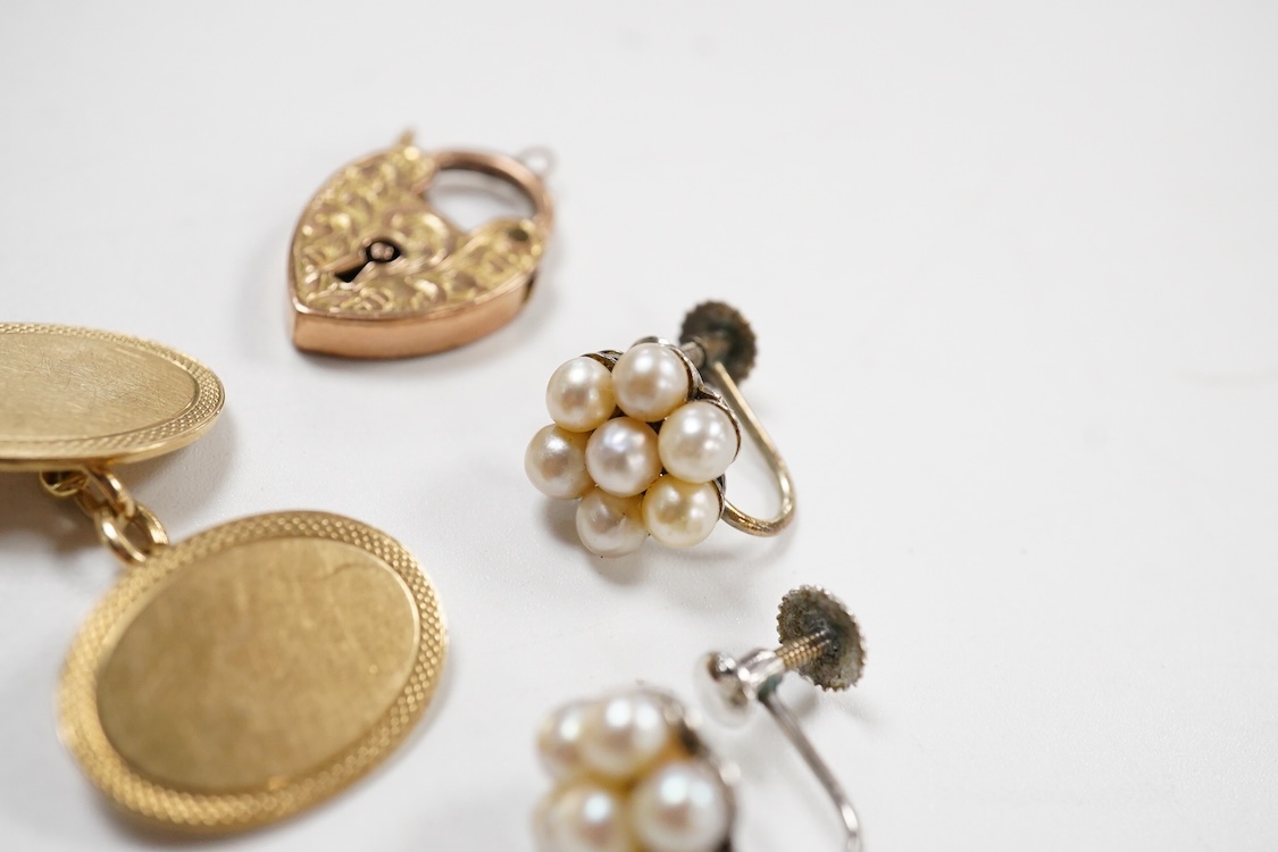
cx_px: 639
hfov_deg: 43.6
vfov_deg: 29.9
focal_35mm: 45
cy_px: 426
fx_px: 1597
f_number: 10
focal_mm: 30
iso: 2500
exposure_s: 1/200
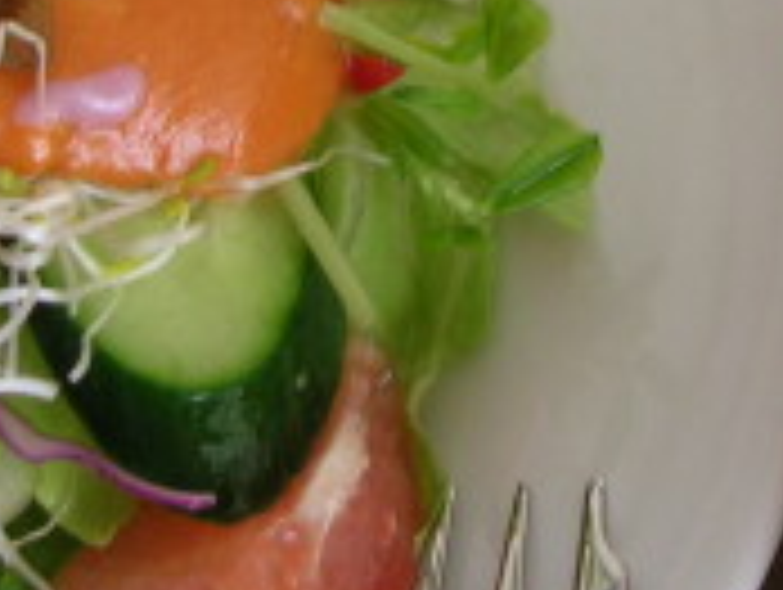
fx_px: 2265
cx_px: 549
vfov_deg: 14.3
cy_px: -144
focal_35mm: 100
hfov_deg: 19.5
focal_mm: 5.7
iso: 50
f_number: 2.9
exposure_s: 1/10.8
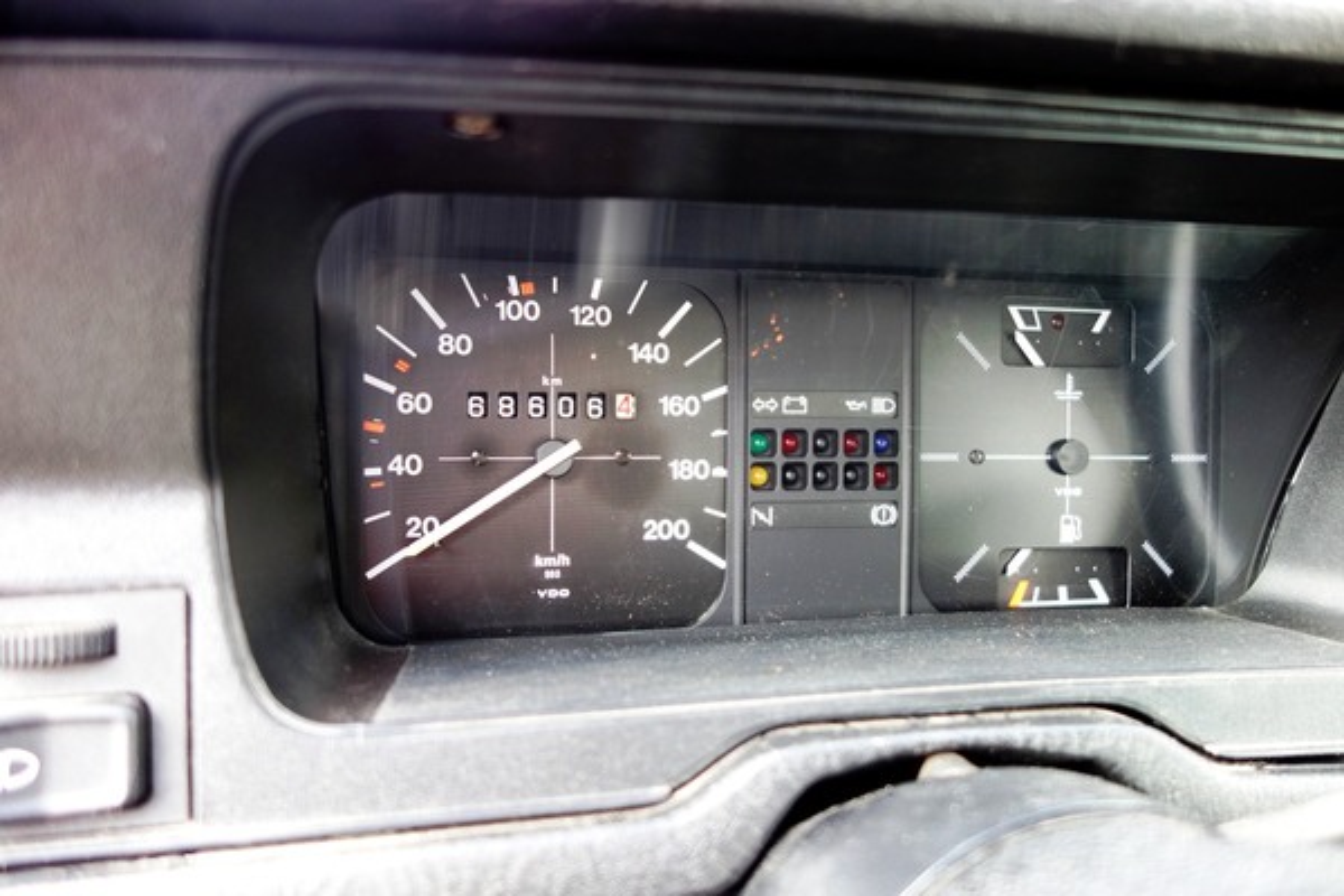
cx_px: 672
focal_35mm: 28
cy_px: 448
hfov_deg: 65.5
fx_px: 1045
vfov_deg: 46.4
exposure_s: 1/50
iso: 125
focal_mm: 10.4
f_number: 1.8
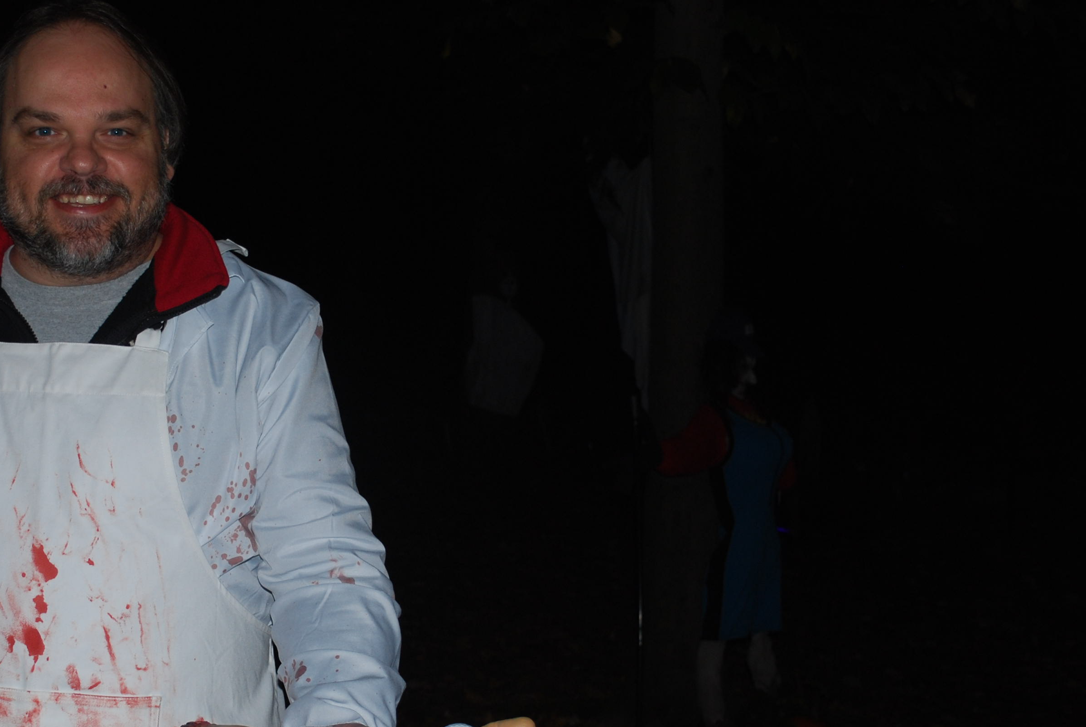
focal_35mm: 63
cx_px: 258
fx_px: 1903
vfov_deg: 21.6
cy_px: 479
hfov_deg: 31.2
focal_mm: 26
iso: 200
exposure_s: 1/60
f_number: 4.5
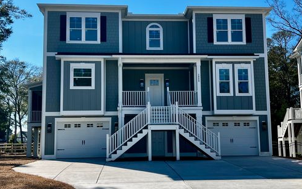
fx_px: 231
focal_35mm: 28
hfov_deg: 66.4
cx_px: 150
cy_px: 92
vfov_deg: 44.6
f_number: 1.5
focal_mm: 5.7
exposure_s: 1/5076
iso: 50
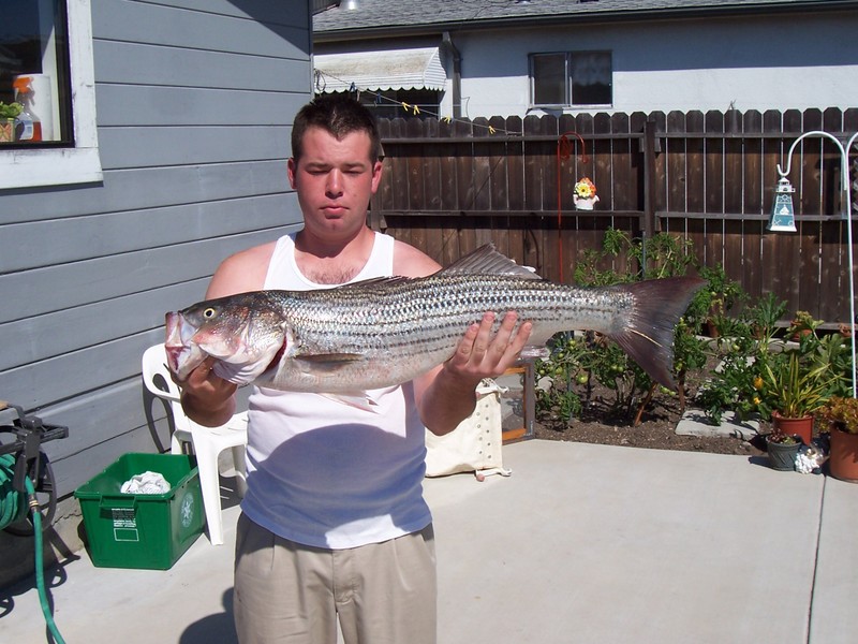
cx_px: 429
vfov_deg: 34.3
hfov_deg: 44.8
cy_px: 322
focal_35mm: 42
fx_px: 1041
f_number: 5.6
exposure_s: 1/1000
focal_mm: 7
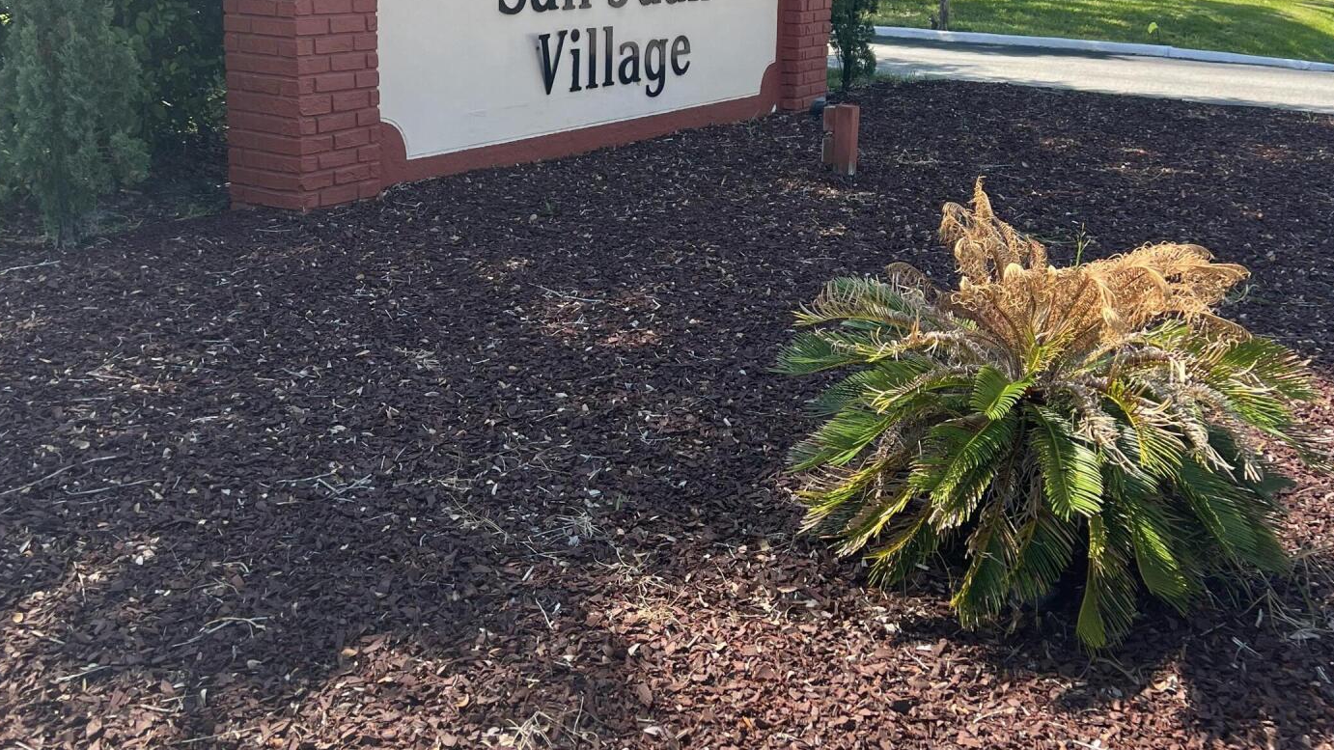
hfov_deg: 49.4
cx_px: 682
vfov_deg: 28.6
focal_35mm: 41
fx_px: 1450
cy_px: 186
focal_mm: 5.7
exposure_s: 1/965
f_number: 1.5
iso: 50
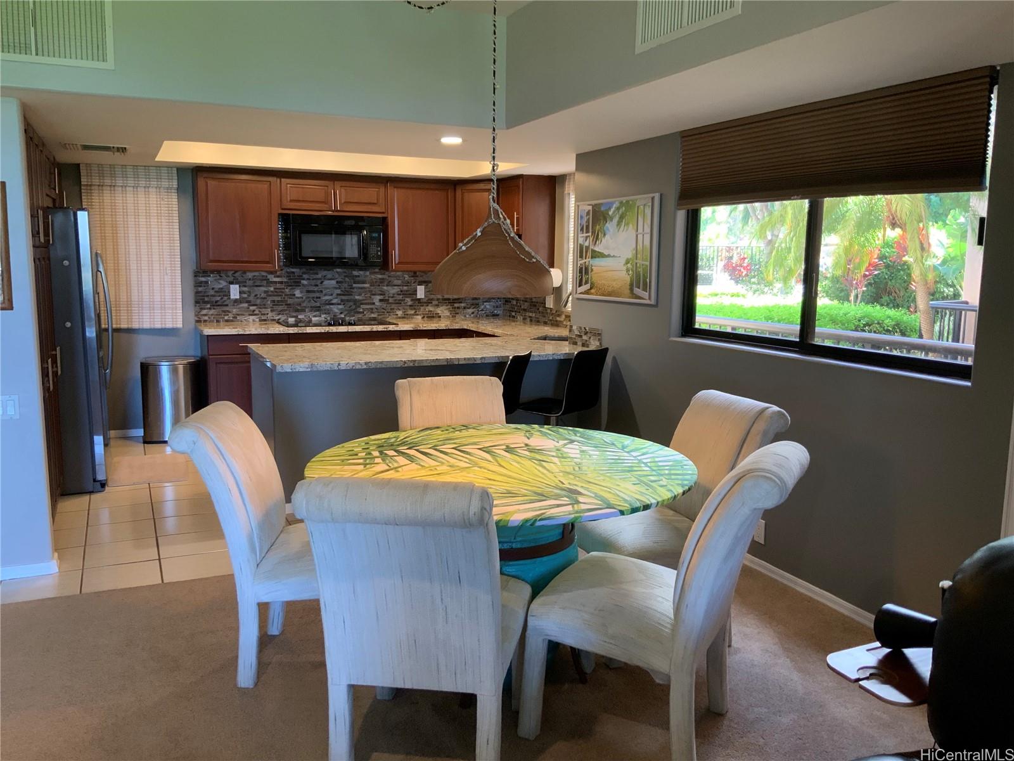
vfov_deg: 48.2
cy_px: 380
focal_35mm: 29
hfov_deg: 61.7
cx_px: 507
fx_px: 849
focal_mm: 3
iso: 125
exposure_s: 1/58
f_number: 1.8
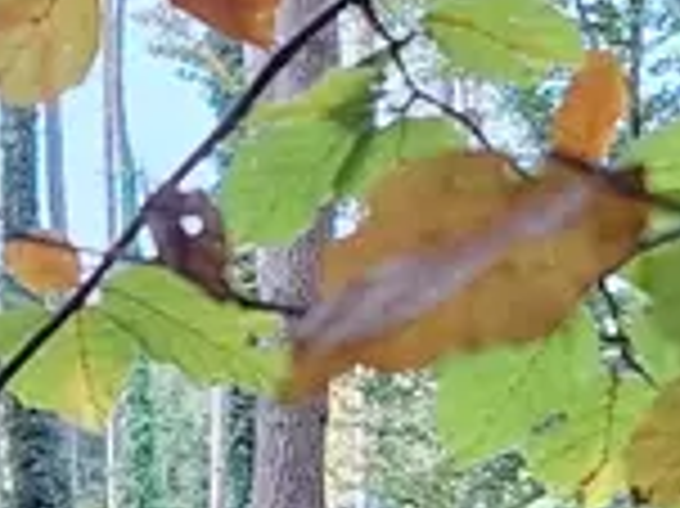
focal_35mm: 183
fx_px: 3592
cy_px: 22
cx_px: -608
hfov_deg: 10.1
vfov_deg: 8.1
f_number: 1.8
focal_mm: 5.54
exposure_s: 1/143
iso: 40
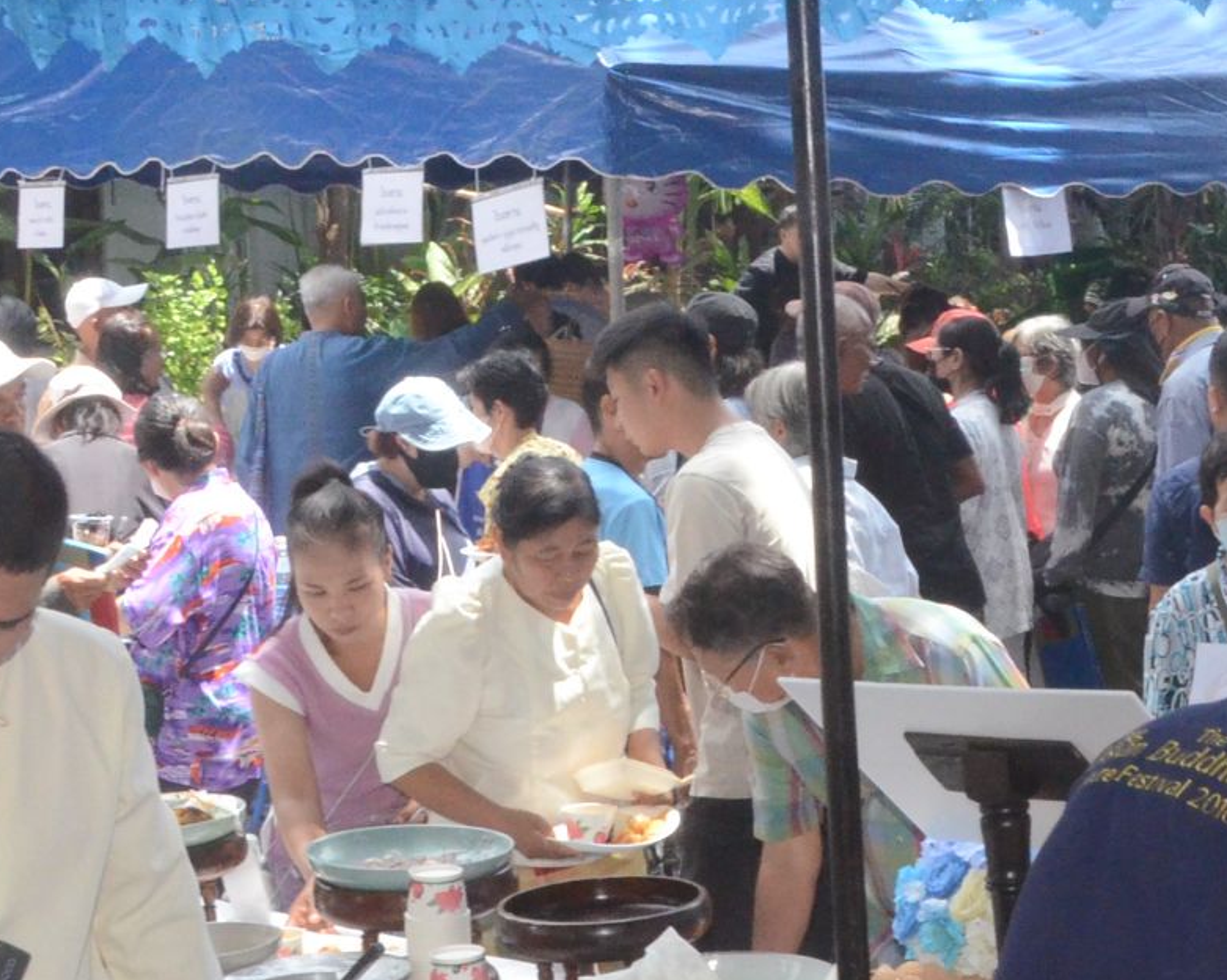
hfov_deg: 22.8
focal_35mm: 81
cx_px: 1174
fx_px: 2940
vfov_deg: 18.9
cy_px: 426
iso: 2500
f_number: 16
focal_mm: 18
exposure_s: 1/250
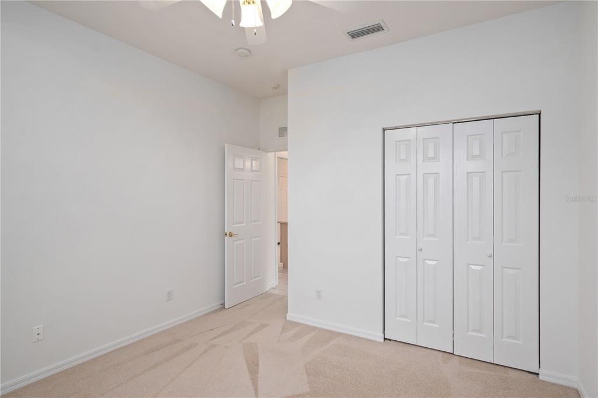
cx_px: 299
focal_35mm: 18
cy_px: 199
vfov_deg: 67.3
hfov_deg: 90.0
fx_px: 299
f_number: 9
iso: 250
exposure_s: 1/5
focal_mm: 12
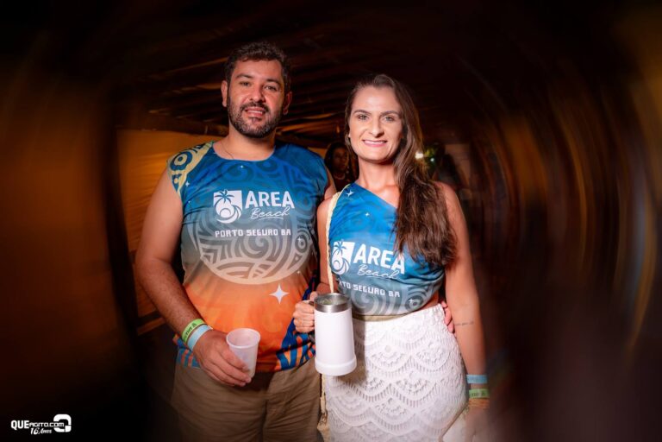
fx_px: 414
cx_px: 331
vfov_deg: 56.1
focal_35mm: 22
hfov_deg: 77.3
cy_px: 221
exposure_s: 1/250
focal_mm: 15
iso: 1600
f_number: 2
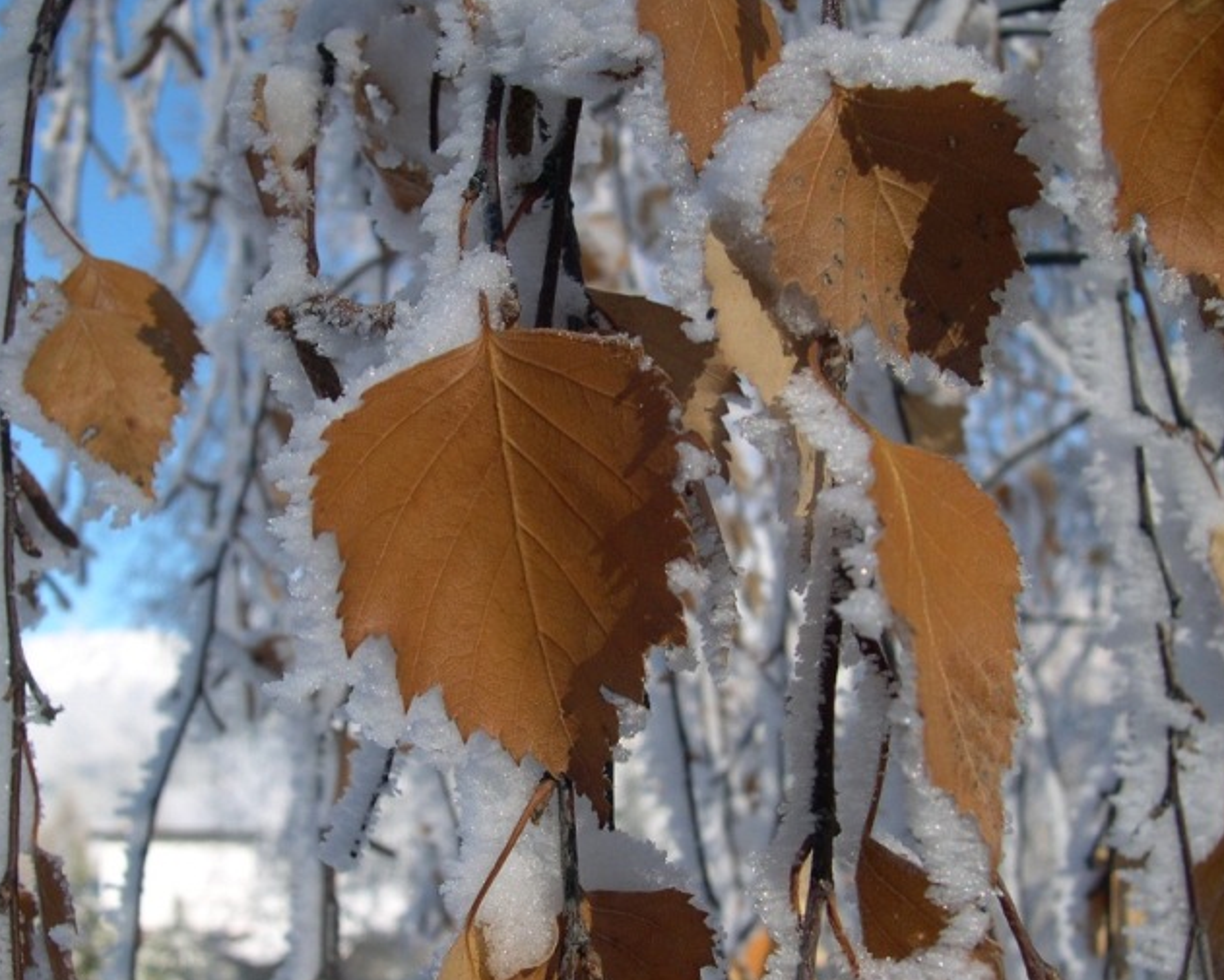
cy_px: 516
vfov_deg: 32.1
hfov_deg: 39.4
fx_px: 1703
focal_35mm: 47
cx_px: 520
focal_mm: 8
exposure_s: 1/173
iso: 100
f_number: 7.6
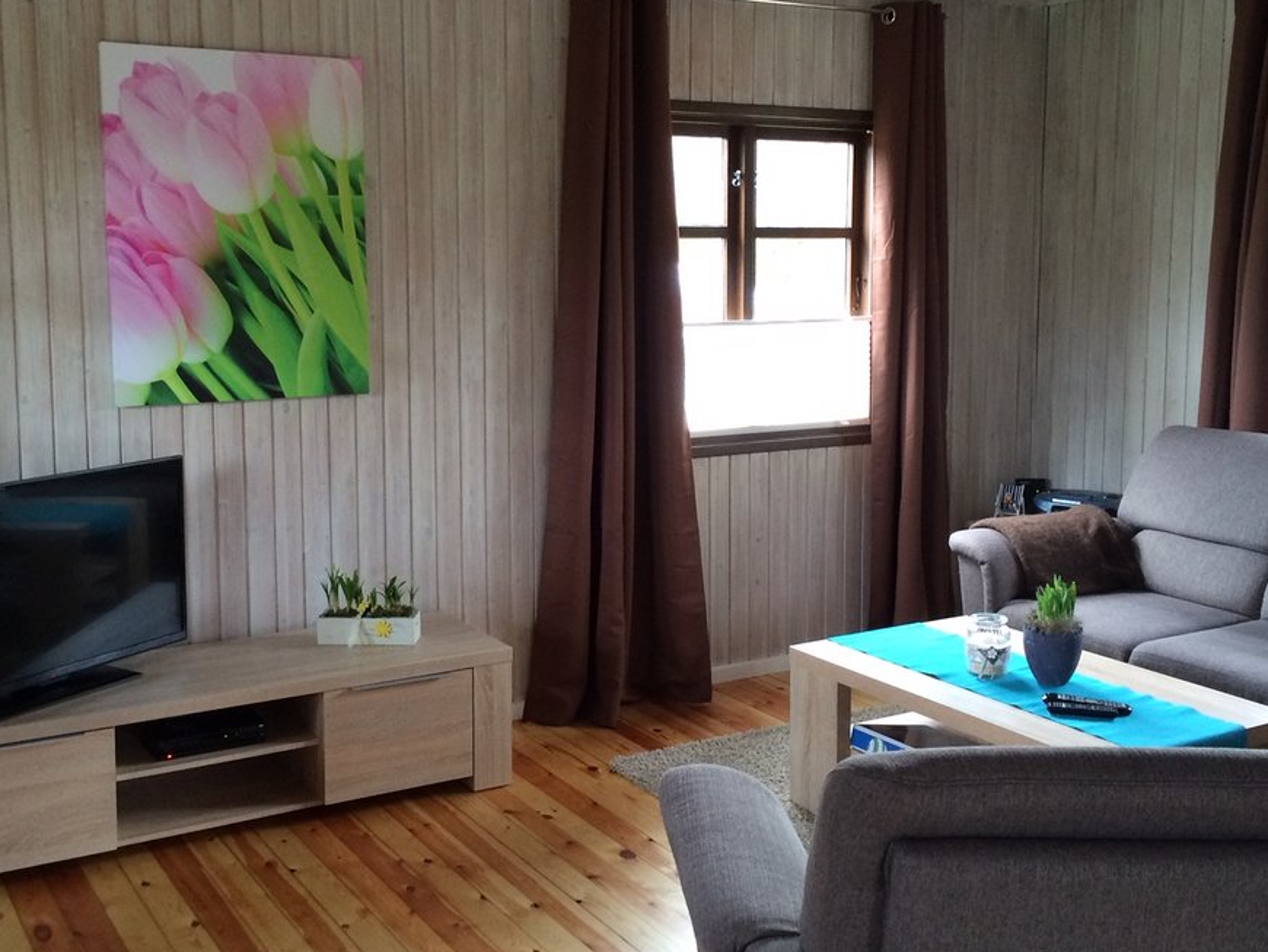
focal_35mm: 40
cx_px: 605
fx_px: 1466
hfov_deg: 46.8
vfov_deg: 35.9
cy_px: 402
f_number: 2.2
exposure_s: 1/33
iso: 200
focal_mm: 4.15
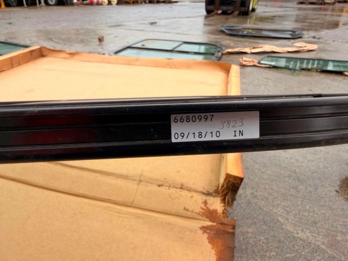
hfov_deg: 71.6
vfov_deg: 56.8
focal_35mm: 24
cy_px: 130
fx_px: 241
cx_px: 174
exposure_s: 1/507
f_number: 2.2
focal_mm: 2.22
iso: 50
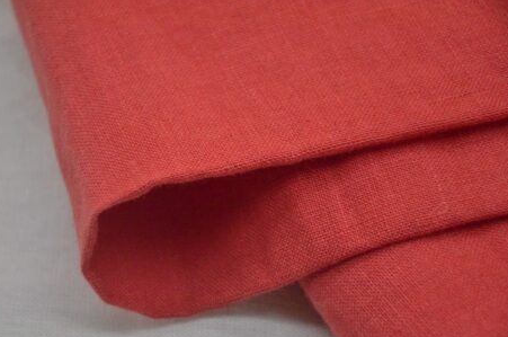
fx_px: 2459
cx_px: 239
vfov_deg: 7.8
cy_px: 184
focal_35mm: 175
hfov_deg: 11.8
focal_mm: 105
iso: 5000
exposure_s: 1/4000
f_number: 5.6
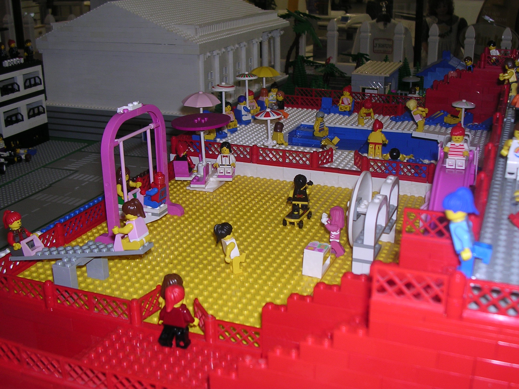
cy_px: 194
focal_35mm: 43
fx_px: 645
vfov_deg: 33.6
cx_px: 260
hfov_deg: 43.9
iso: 100
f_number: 3
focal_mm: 6.6
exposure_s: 1/60.1
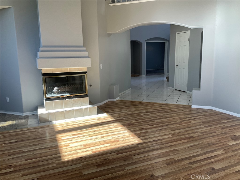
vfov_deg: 48.2
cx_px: 120
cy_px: 90
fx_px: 201
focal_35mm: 29
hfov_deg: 61.7
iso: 32
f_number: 1.8
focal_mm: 3
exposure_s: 1/120
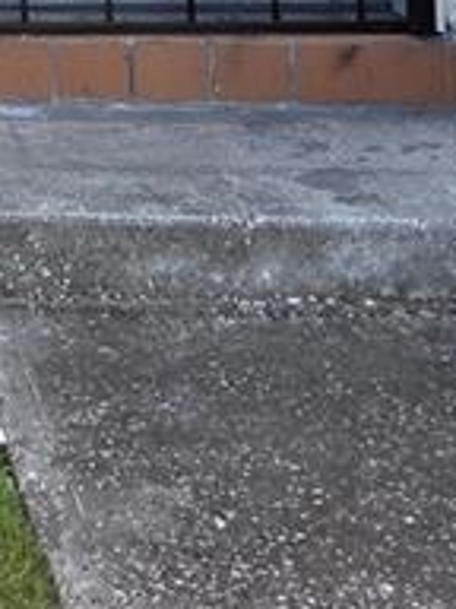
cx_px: -402
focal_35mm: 144
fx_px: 2529
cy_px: -644
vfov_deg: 12.1
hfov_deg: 9.7
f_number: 1.8
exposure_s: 1/861
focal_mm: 5.4
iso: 80
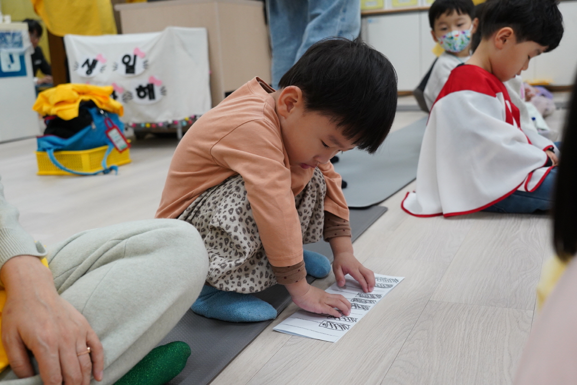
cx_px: 288
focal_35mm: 41
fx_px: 657
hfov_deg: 47.4
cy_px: 192
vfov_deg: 32.6
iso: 2500
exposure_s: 1/125
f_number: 5.6
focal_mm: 41
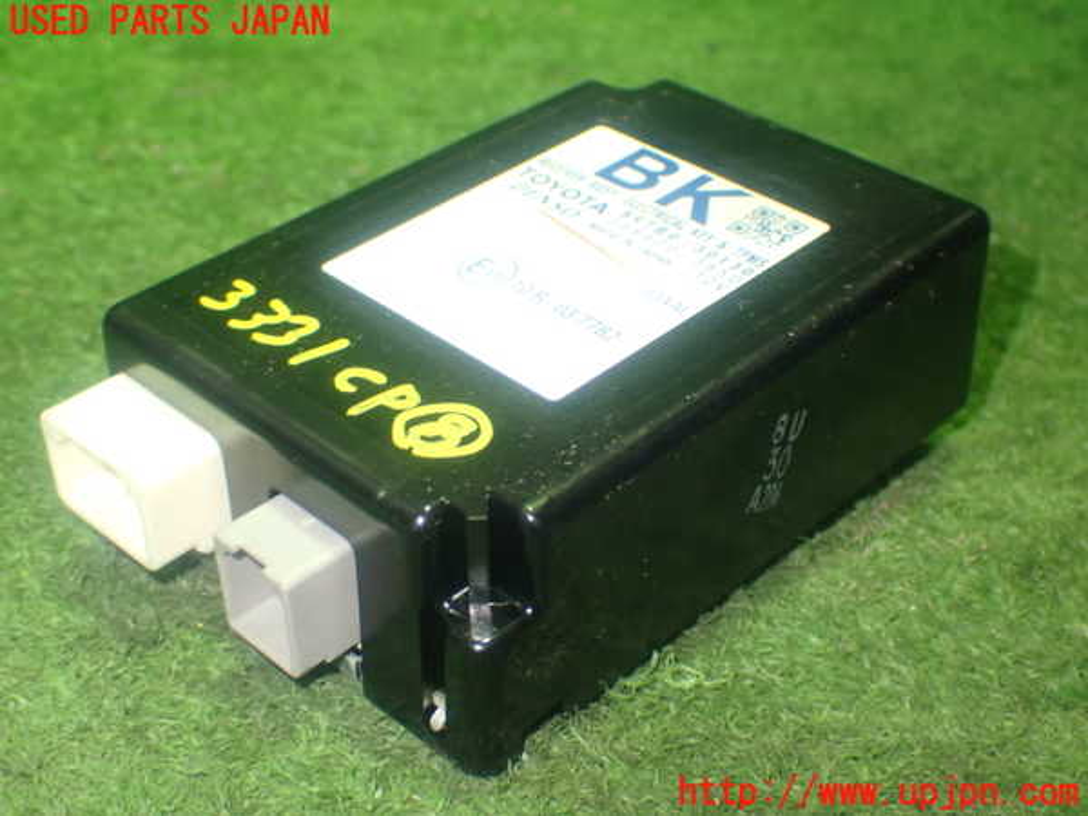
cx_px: 544
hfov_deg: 38.2
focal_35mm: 50
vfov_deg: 29.1
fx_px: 1572
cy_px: 408
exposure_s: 1/25
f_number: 3.2
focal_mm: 9.01
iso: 800
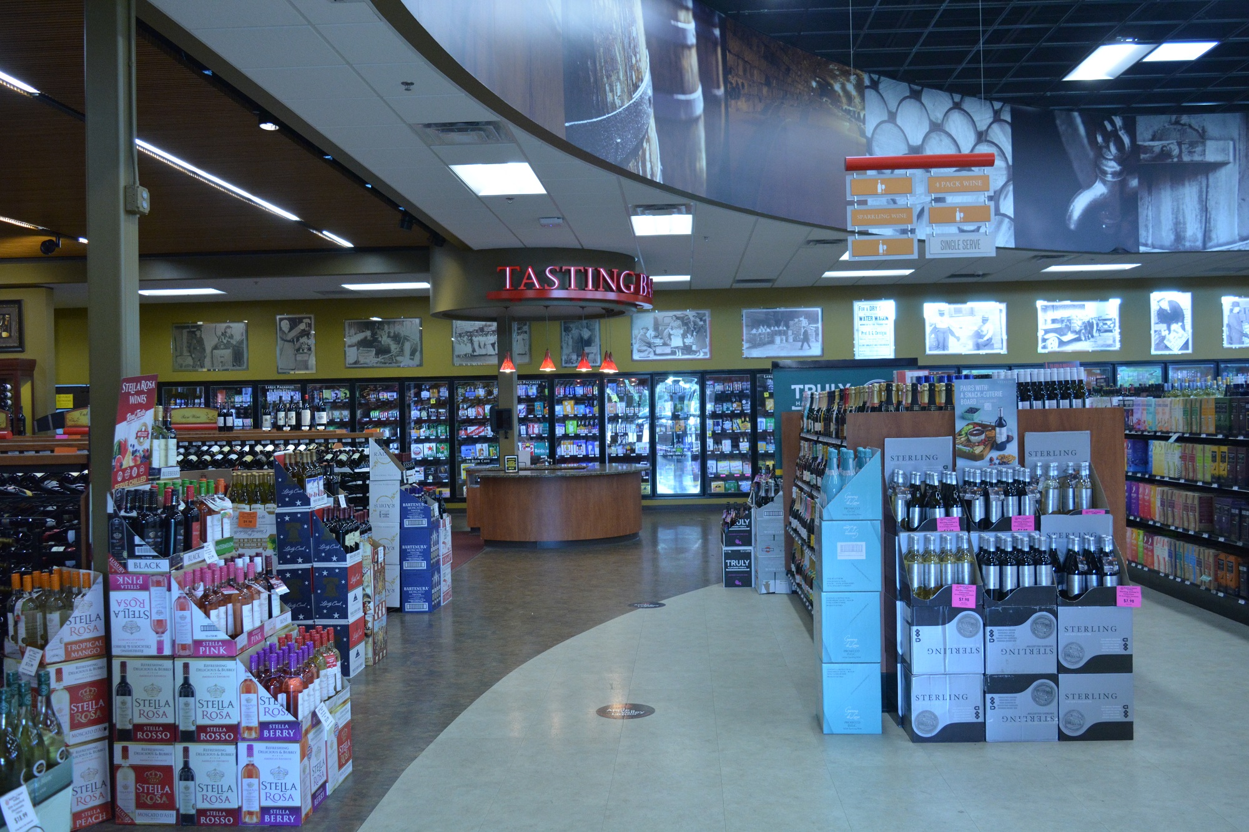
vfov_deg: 40.0
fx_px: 1145
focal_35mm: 33
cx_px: 624
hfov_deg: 57.2
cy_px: 416
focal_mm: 22
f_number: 5.6
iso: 1600
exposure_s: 1/125
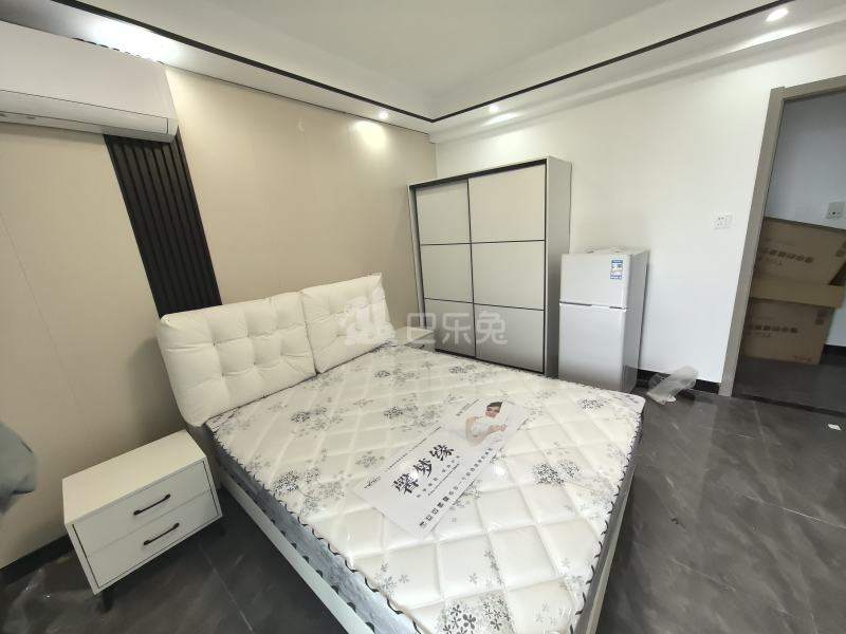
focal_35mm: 13
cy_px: 317
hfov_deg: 106.2
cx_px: 423
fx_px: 318
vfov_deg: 89.9
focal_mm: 1.76
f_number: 2.2
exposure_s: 1/100
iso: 160
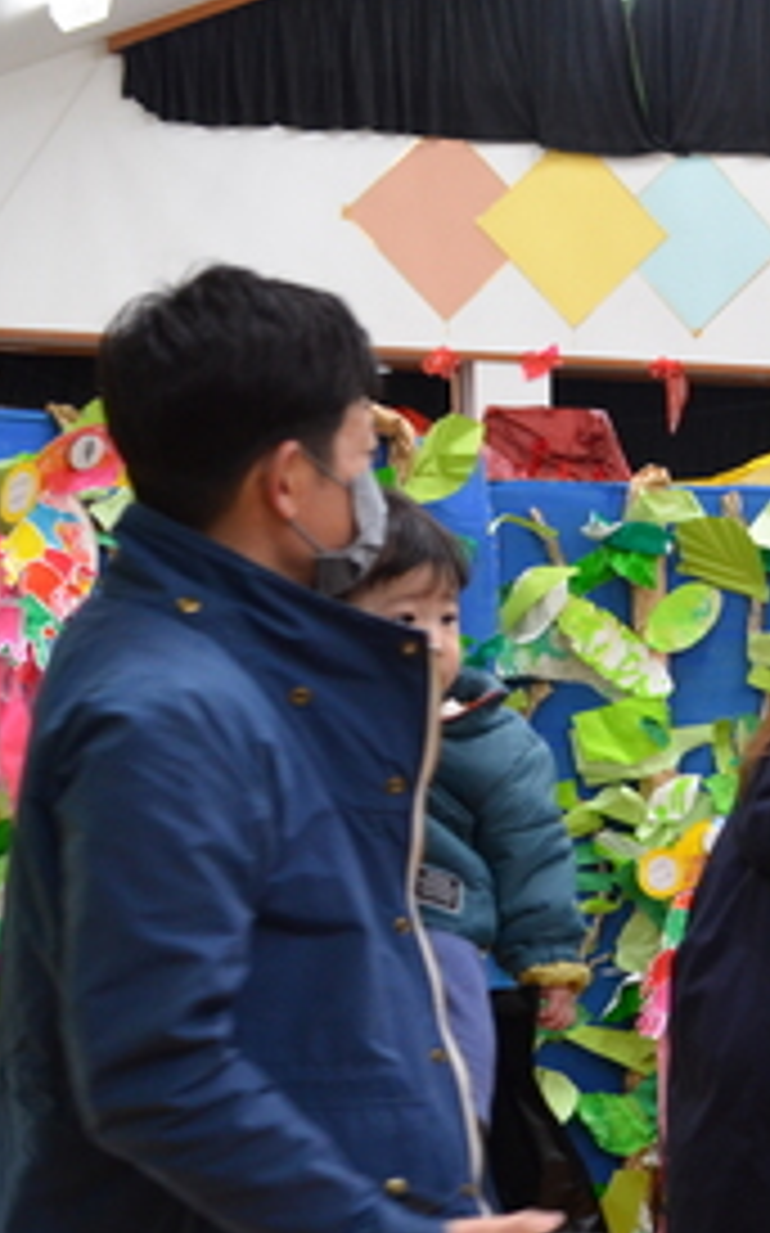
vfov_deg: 30.9
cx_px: 966
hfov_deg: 18.7
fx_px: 2185
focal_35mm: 65
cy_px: 954
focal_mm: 18
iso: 800
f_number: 4
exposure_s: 1/60
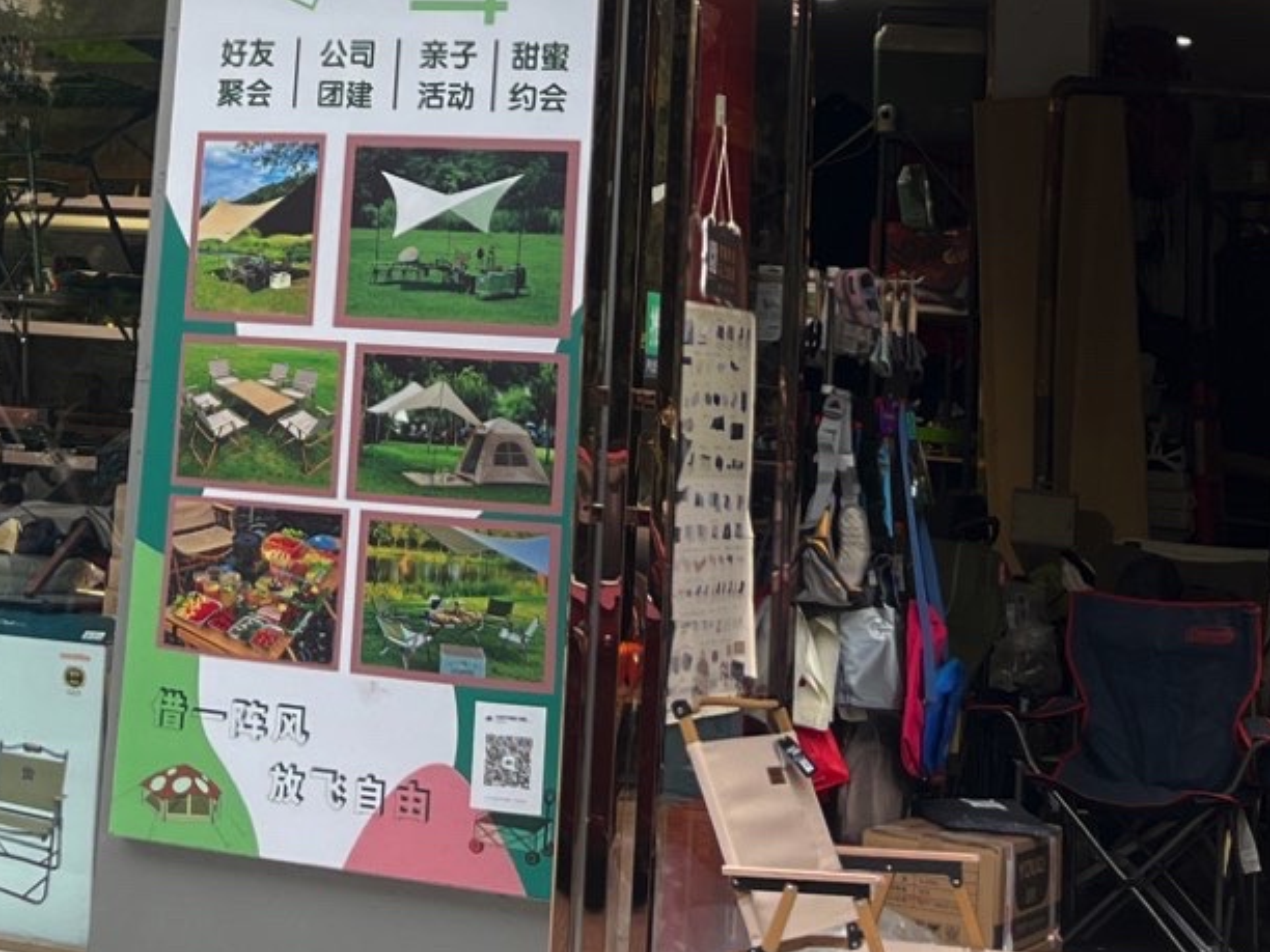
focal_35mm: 87
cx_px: 284
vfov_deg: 16.1
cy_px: -268
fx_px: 3192
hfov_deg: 22.3
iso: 40
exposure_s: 1/184
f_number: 1.6
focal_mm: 5.1
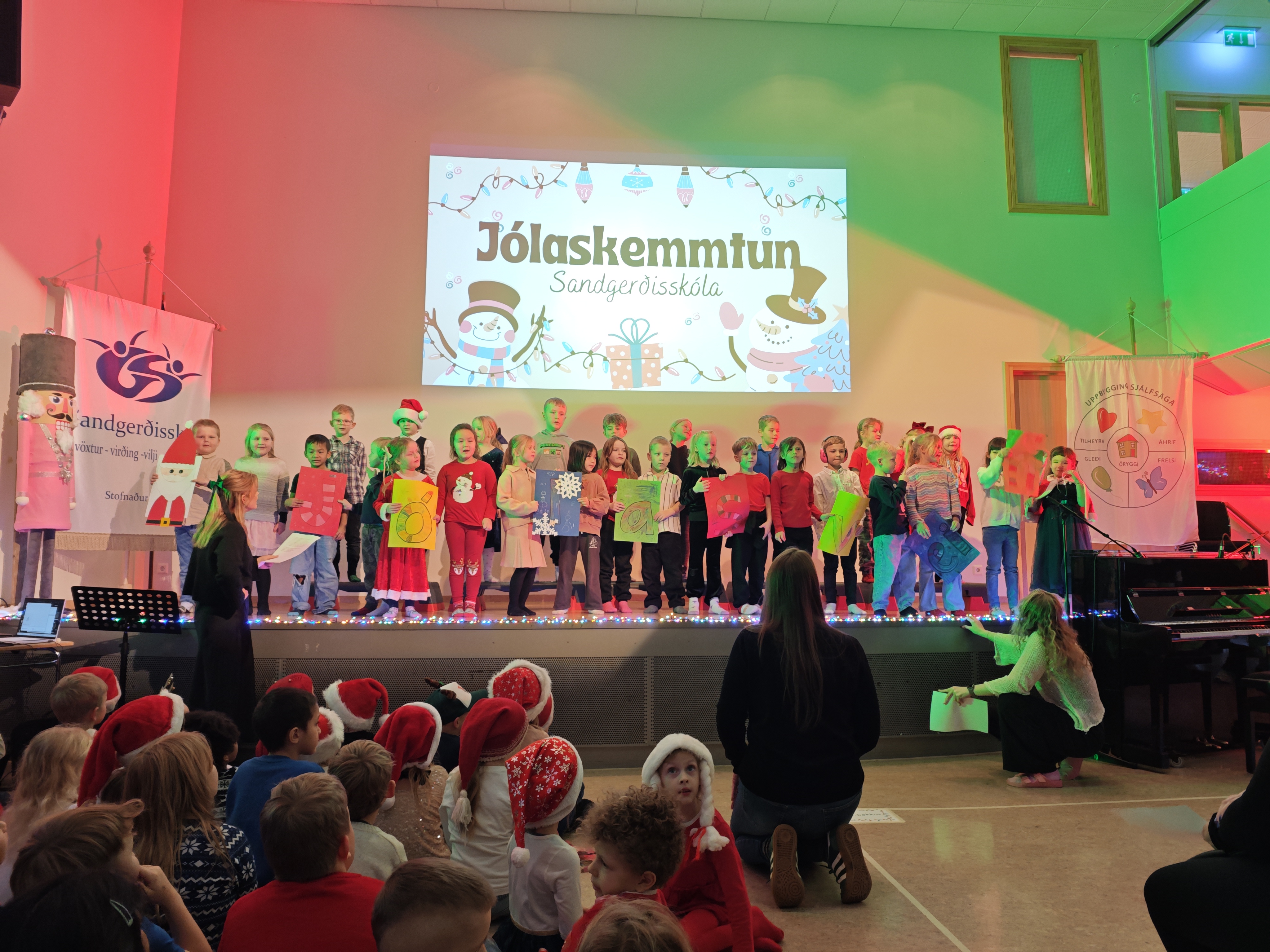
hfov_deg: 73.9
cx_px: 635
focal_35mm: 23
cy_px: 476
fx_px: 844
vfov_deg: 58.9
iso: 250
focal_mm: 6.55
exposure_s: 1/50
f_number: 1.6
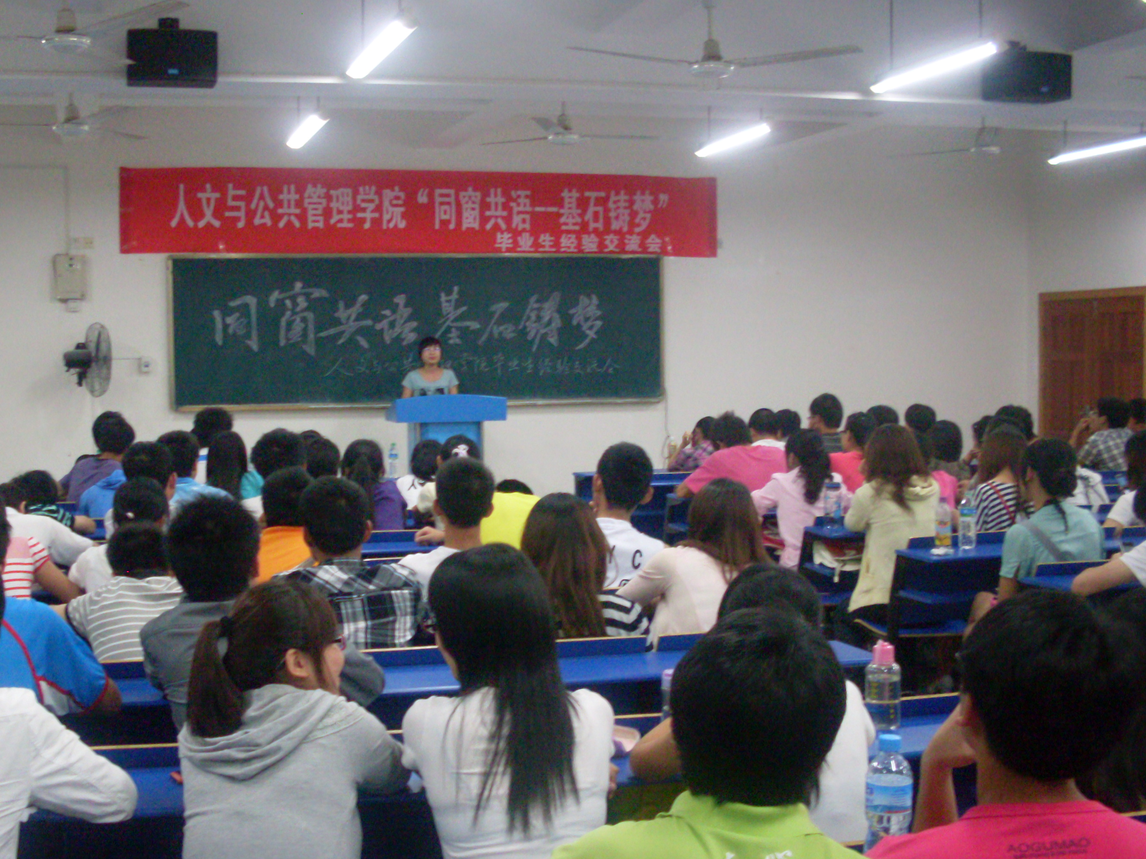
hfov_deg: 41.1
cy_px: 477
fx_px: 1523
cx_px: 461
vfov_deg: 31.5
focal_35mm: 46
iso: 200
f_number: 2.8
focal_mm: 6.3
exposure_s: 1/8
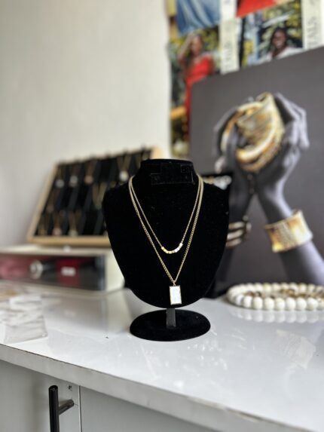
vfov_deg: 67.3
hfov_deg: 53.1
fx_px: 324
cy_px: 216
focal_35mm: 26
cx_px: 162
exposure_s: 1/121
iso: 64
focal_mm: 5.7
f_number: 1.5
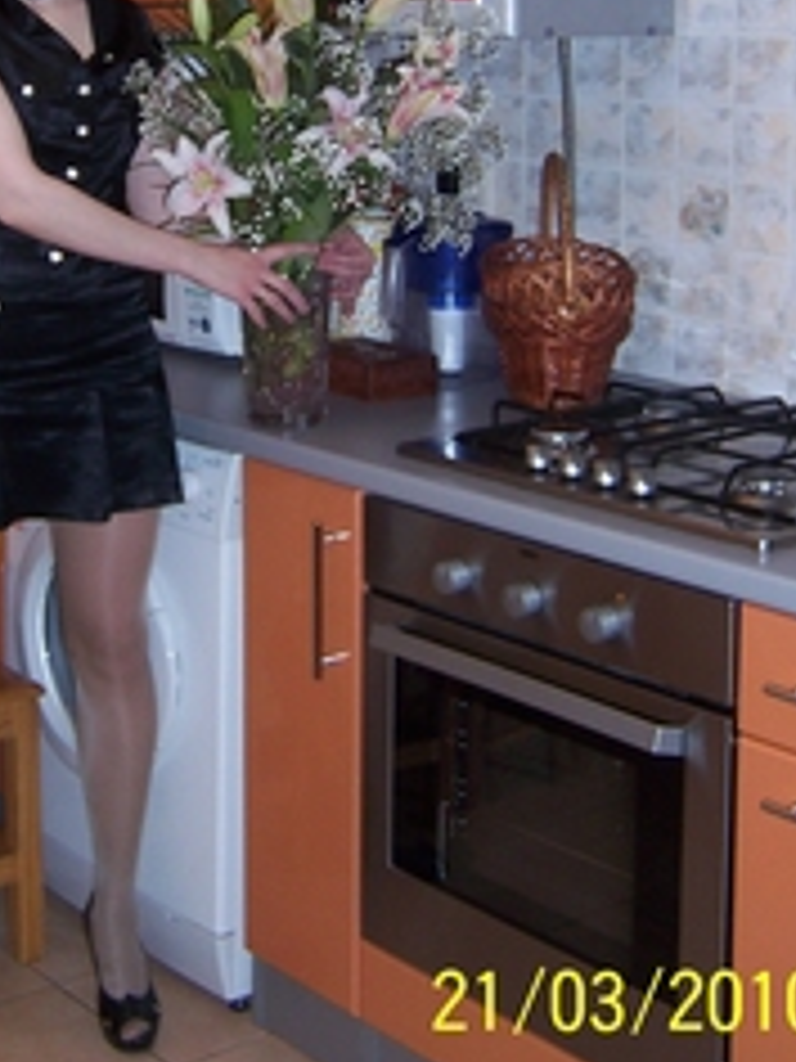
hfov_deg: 23.1
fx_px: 1932
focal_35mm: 63
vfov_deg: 29.6
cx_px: 234
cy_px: 130
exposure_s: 1/60
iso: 80
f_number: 2.8
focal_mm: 5.5
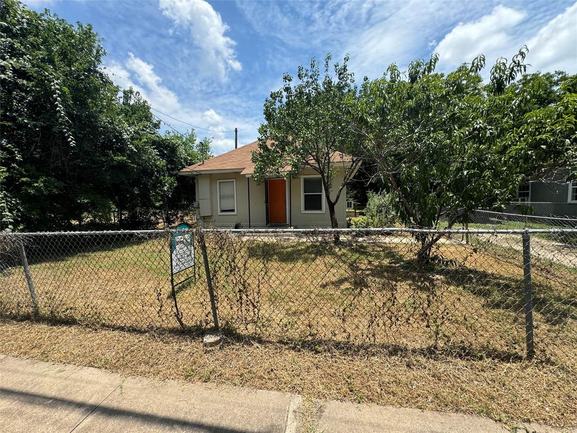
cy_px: 216
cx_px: 288
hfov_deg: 102.1
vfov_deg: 85.7
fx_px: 233
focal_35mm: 14
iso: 50
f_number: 2.2
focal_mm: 2.22
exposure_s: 1/1126
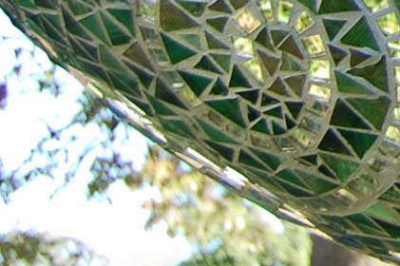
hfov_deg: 7.1
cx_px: 1201
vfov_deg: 5.1
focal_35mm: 257
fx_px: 2853
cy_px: -462
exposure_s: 1/125
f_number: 5.6
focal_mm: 24
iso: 220
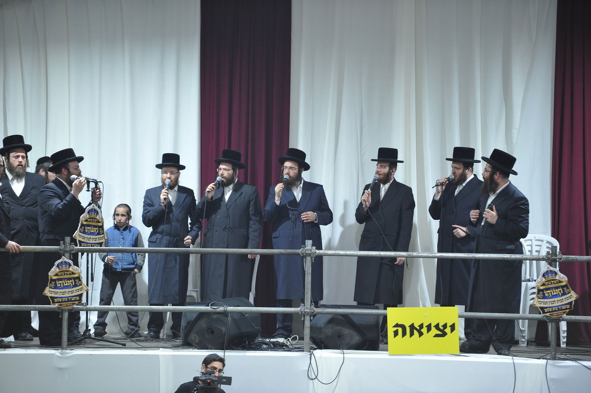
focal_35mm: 200
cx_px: 296
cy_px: 196
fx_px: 3281
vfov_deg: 6.9
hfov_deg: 10.3
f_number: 2.8
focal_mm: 200
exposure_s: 1/60
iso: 1000
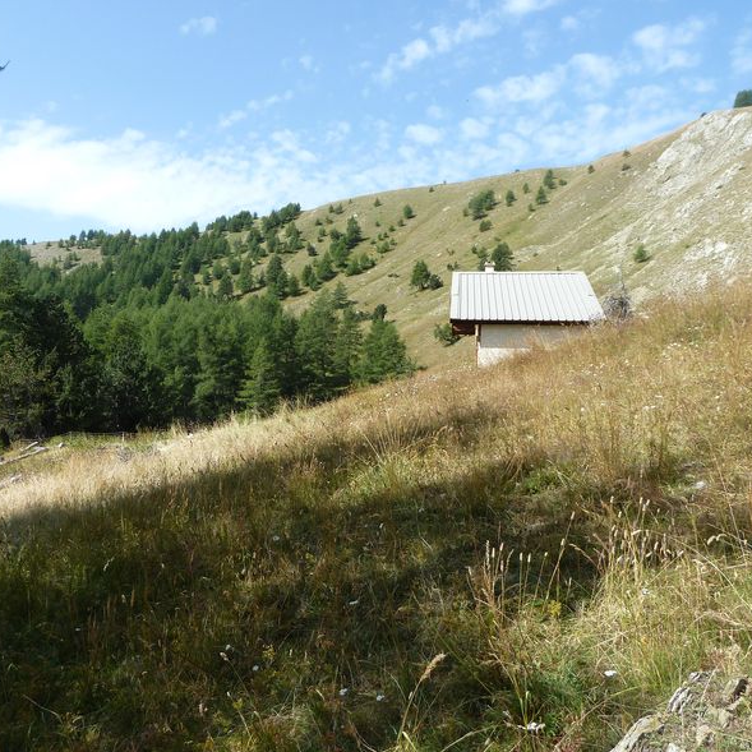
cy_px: 380
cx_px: 295
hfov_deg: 53.6
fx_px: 737
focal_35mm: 30
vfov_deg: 54.0
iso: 80
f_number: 4
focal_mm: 4.1
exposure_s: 1/320
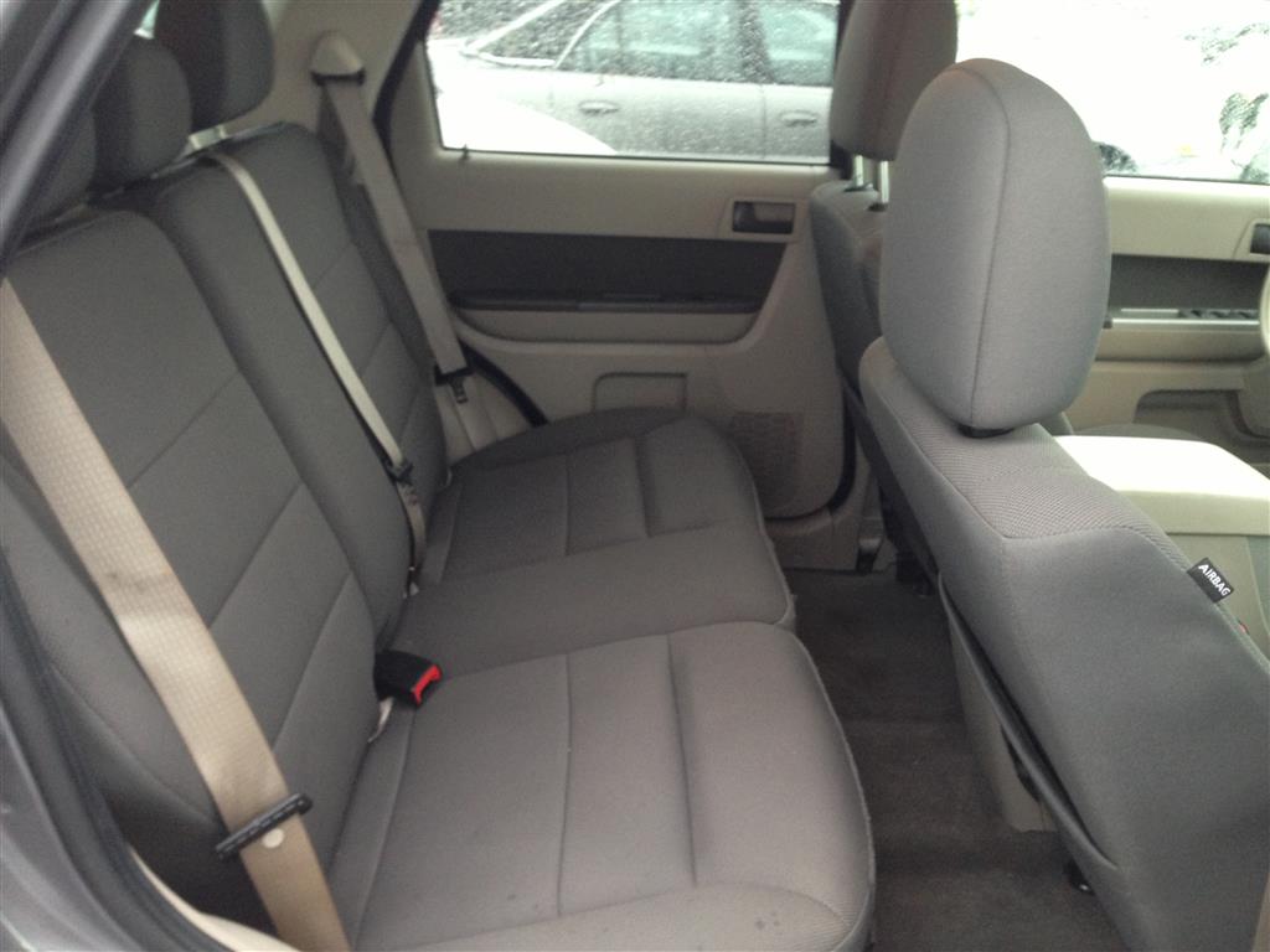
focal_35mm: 33
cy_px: 476
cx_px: 635
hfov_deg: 55.4
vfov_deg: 42.9
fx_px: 1211
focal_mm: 4.13
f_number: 2.4
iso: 160
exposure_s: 1/20
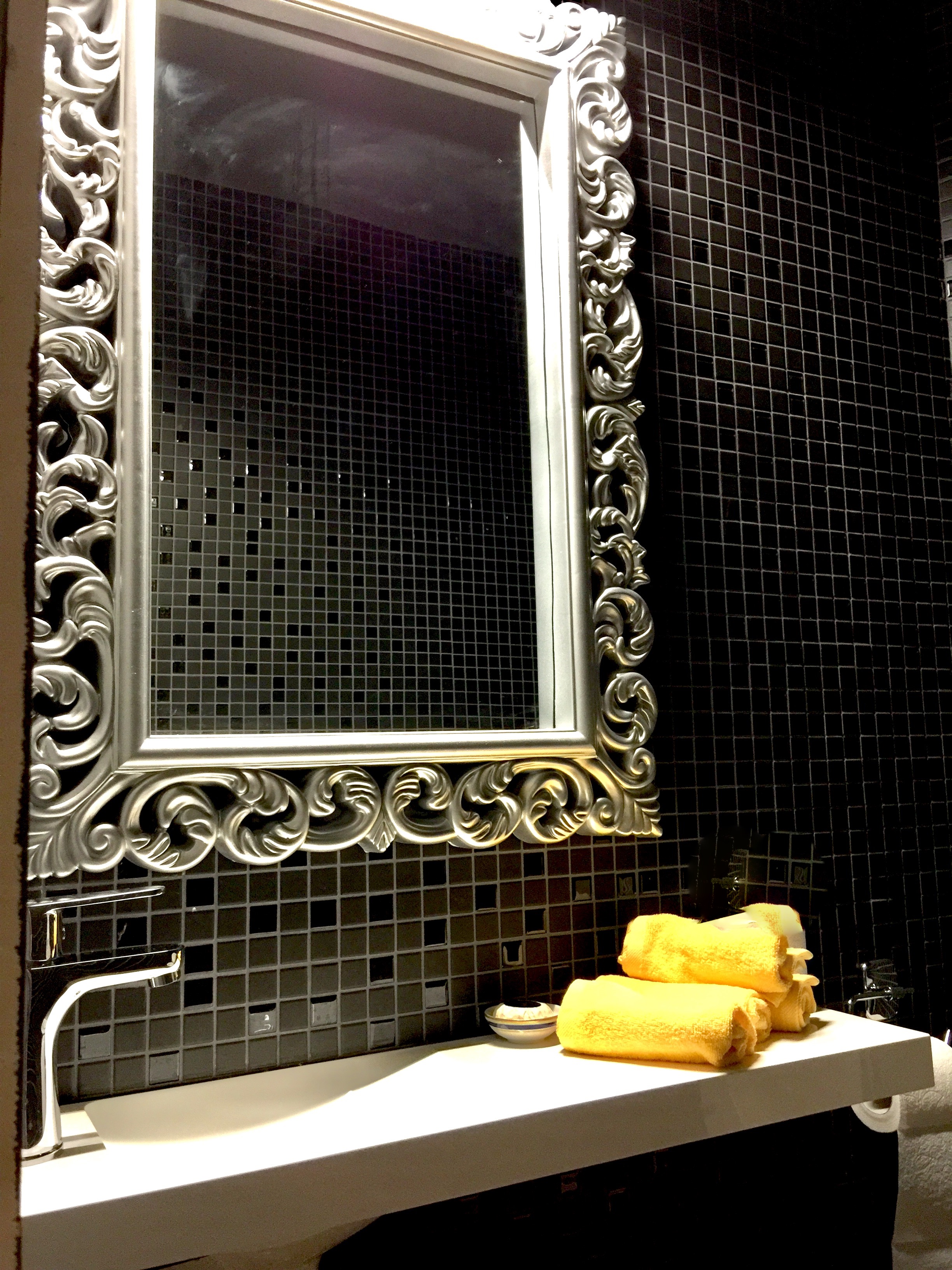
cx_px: 476
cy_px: 635
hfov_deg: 48.2
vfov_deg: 61.7
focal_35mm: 29
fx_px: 1063
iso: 125
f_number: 2.2
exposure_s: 1/10
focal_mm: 4.15
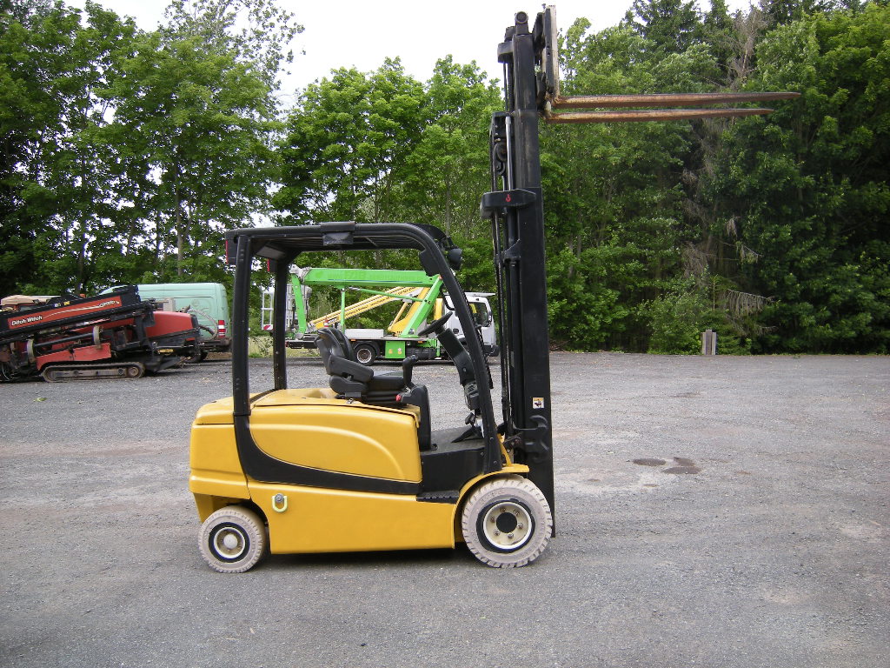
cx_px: 445
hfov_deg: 63.4
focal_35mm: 28
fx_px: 720
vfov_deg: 49.7
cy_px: 334
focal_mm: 4.7
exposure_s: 1/227
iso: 64
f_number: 2.8
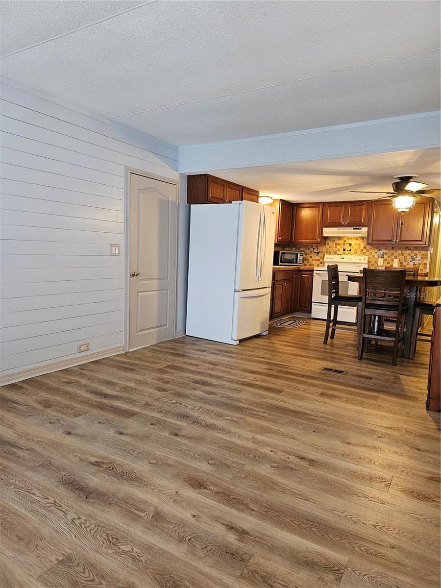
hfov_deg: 58.9
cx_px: 220
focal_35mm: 23
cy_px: 294
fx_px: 391
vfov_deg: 73.9
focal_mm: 6.3
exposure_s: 1/60
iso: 500
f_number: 1.7
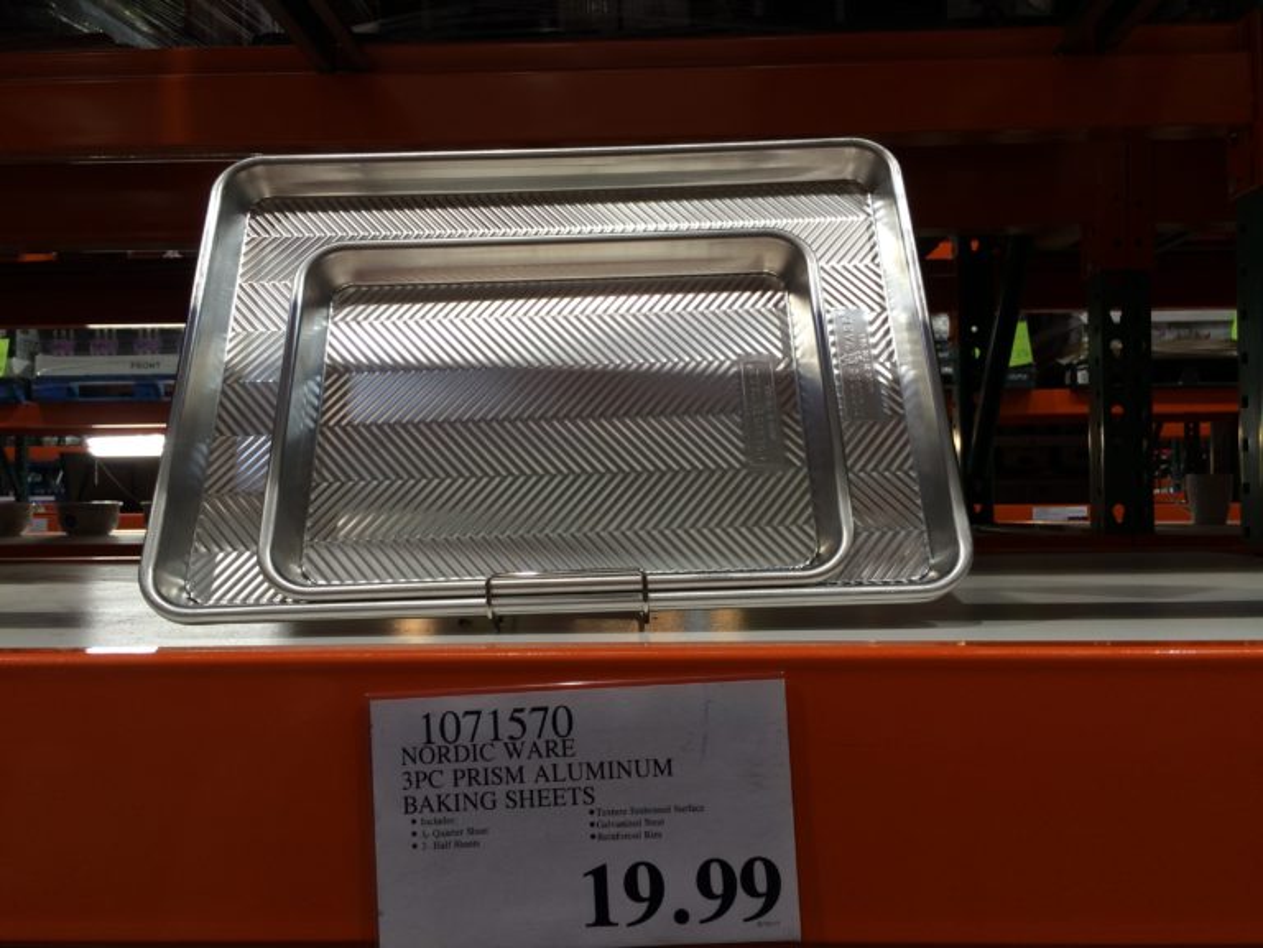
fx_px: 1058
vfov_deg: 48.2
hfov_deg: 61.7
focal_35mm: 29
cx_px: 632
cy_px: 474
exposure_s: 1/60
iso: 50
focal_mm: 4.15
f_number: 2.2
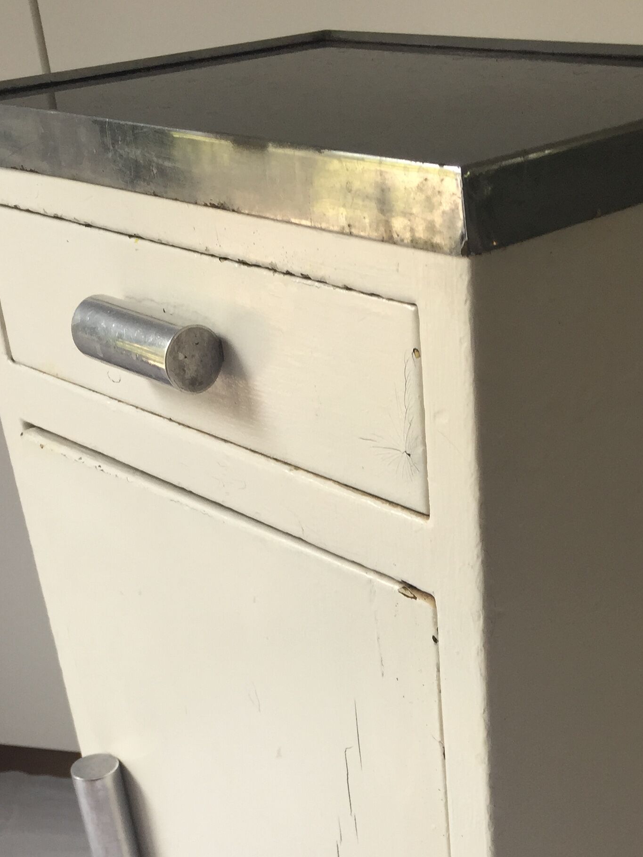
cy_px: 744
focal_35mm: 52
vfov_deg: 35.0
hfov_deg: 27.8
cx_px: 441
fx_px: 1288
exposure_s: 1/100
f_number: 2.2
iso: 40
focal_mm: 4.15
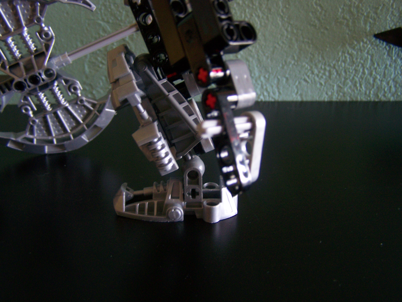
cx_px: 201
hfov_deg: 48.9
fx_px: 442
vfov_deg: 37.8
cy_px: 151
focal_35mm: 38
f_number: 2.8
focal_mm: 6.3
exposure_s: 1/8
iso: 160
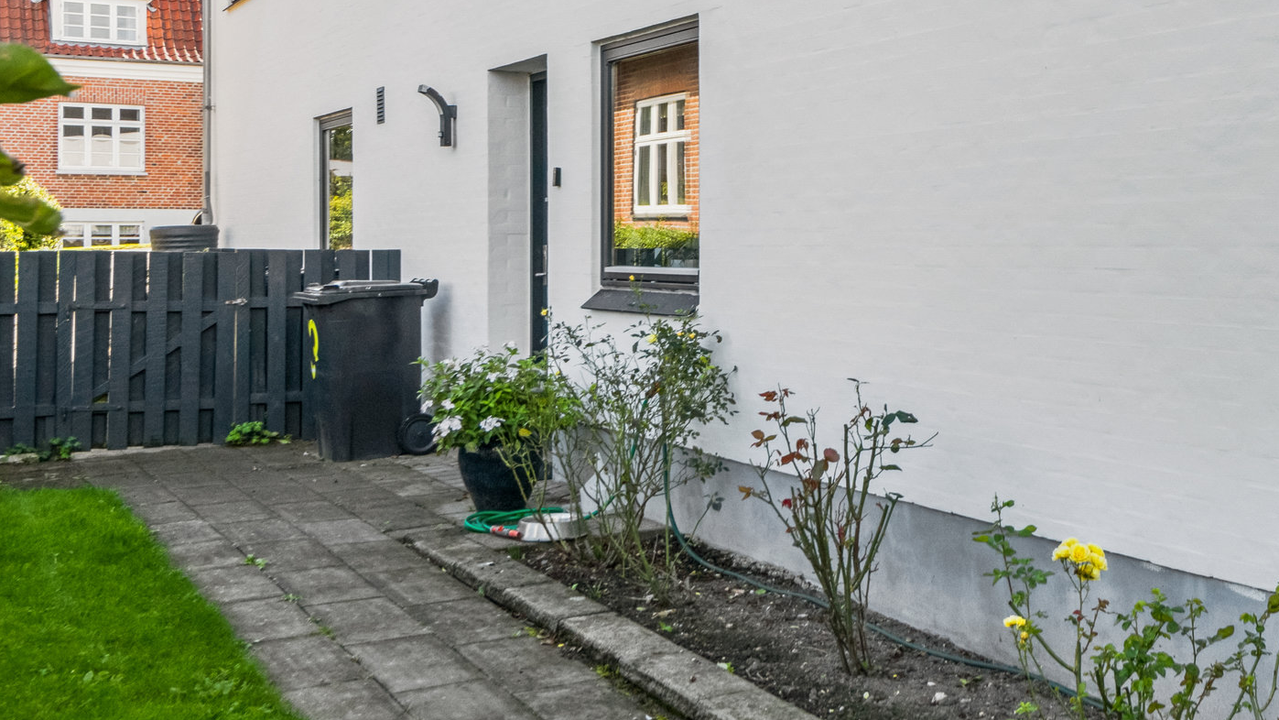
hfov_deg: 44.3
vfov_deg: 26.1
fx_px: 1526
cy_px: 158
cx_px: 918
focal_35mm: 45
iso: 800
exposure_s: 1/160
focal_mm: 20
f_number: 11
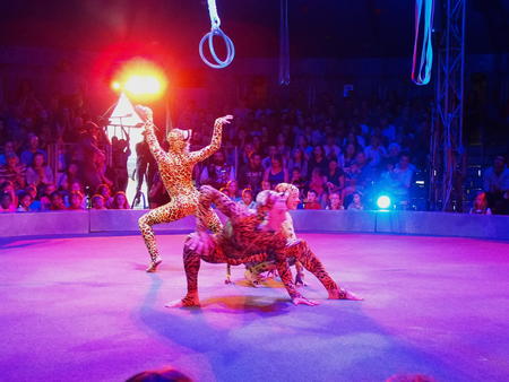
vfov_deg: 31.5
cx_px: 254
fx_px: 677
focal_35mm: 46
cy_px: 191
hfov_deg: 41.2
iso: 1600
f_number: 2.8
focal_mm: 9.8
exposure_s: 1/60
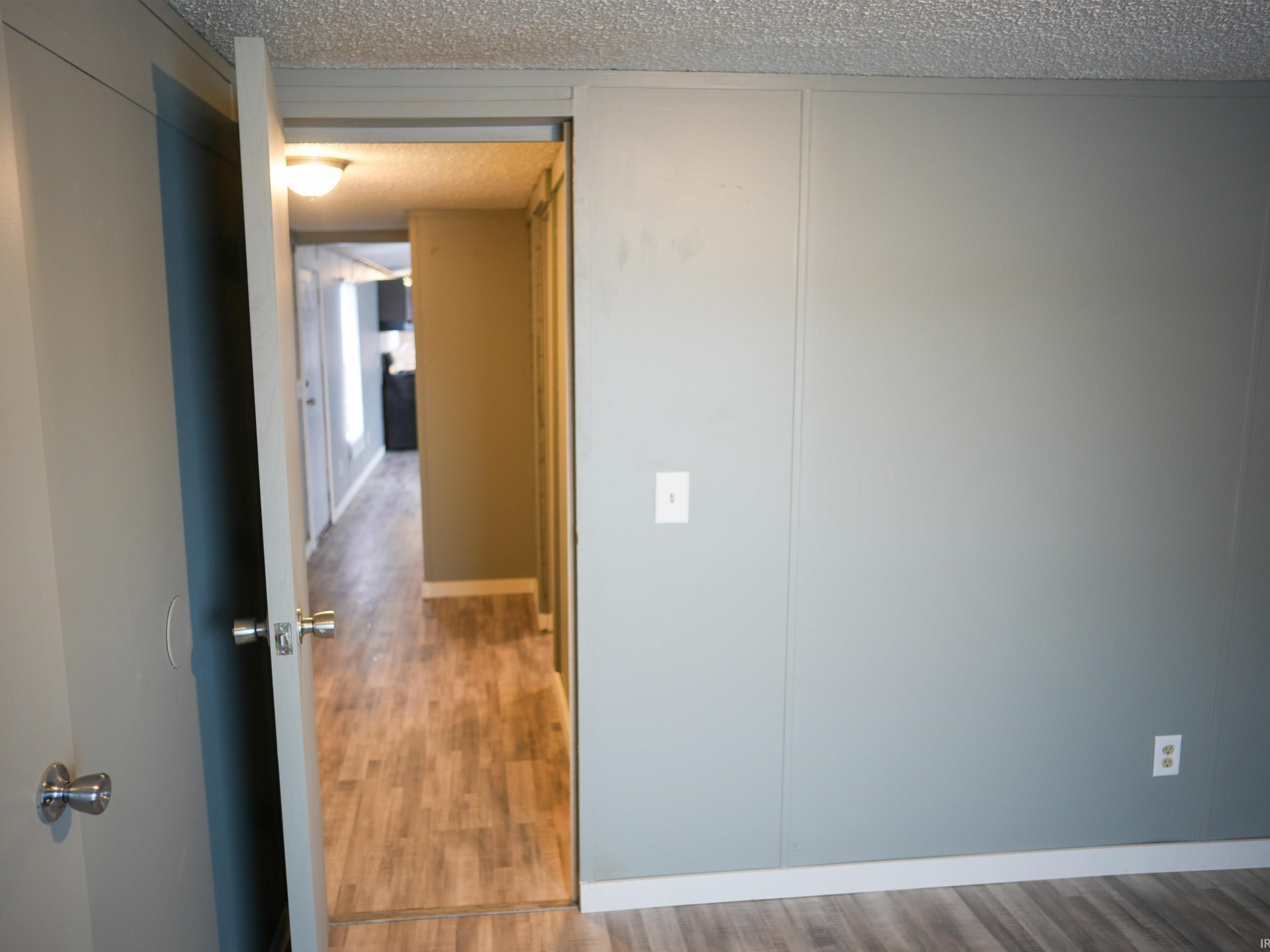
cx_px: 581
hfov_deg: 67.2
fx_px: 954
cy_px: 476
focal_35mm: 26
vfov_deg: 53.1
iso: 160
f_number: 2.8
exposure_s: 1/30
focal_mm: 24
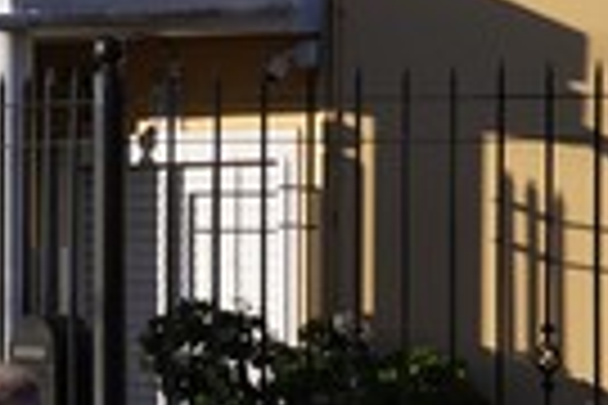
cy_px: 320
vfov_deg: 3.1
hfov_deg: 4.5
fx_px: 7566
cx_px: -824
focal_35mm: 448
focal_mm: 84
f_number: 5
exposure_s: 1/640
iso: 125
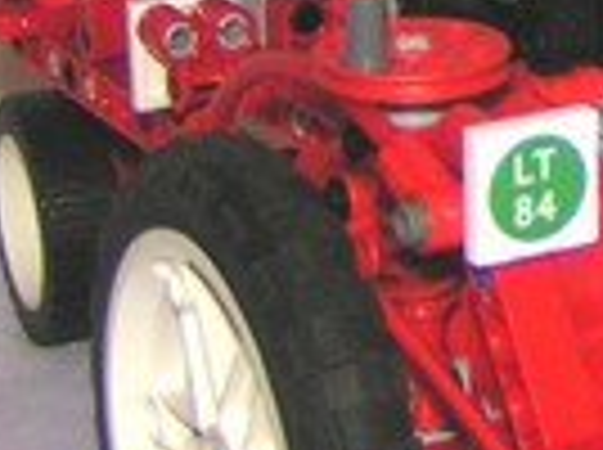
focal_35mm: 182
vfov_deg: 8.0
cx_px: 1224
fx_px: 3165
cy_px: -202
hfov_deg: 10.0
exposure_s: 1/40
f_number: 2.8
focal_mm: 5.8
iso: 200
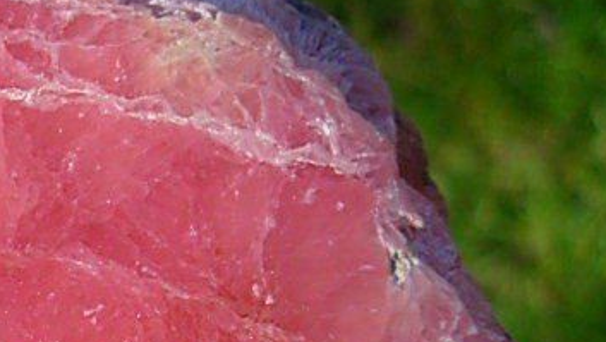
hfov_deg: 17.4
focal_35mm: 120
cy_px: 311
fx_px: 1929
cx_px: -17
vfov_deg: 10.1
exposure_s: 1/704
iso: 50
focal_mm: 6.3
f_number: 2.9
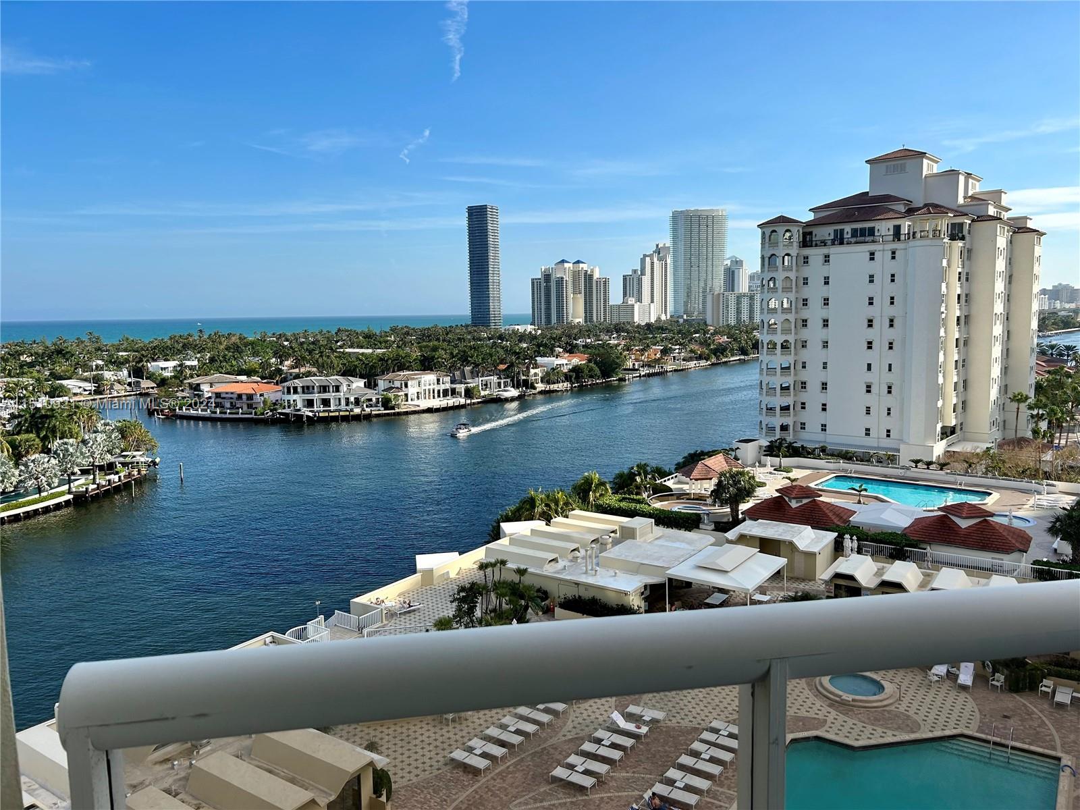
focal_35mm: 26
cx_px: 540
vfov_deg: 53.1
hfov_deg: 67.3
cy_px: 405
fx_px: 811
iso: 50
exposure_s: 1/3831
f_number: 1.5
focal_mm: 5.7
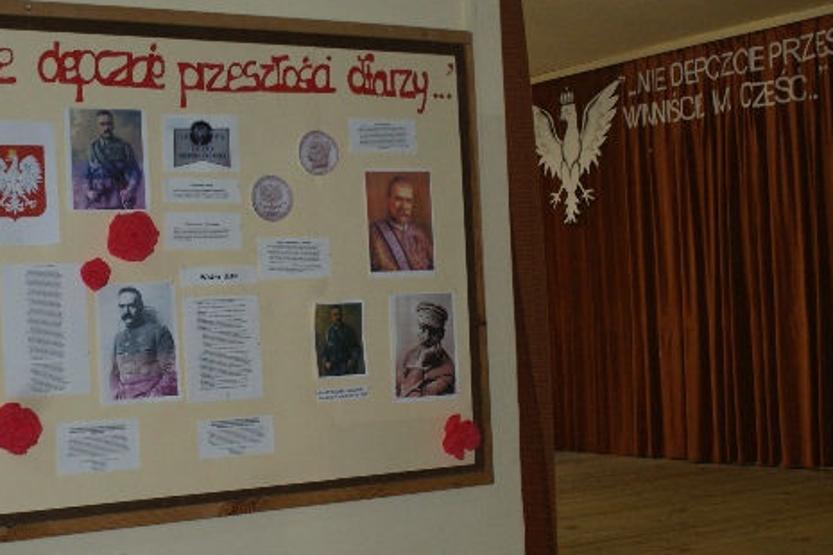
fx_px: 1434
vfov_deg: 21.9
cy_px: 312
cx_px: 446
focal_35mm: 62
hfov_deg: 32.4
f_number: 5
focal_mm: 30
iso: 400
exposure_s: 1/60
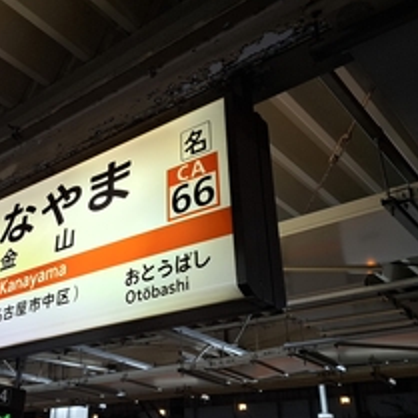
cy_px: 210
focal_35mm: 39
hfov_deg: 41.7
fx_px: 533
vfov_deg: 42.8
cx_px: 108
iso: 125
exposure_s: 1/100
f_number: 1.8
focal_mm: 5.54
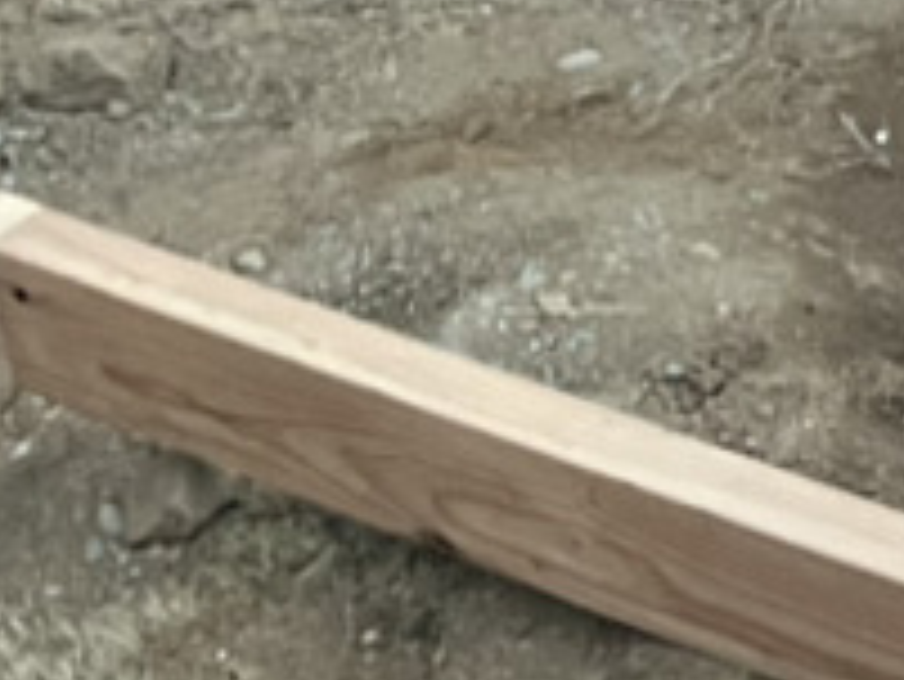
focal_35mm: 155
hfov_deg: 11.6
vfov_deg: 8.9
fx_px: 4050
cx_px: 1759
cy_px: -748
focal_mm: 5.1
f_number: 1.6
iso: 500
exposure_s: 1/60
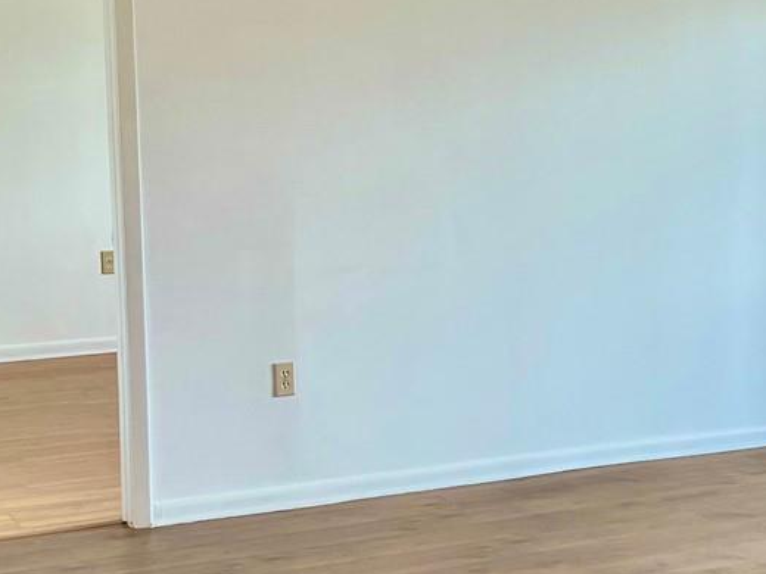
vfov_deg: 18.4
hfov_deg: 24.3
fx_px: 1770
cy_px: 309
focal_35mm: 80
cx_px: 527
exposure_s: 1/161
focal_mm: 5.7
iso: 50
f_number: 1.5
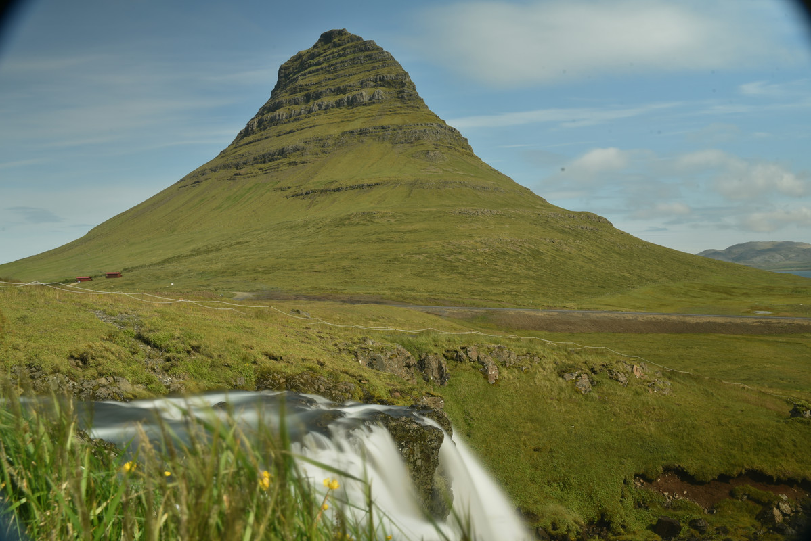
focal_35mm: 35
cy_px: 270
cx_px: 406
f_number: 16
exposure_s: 10
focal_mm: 35
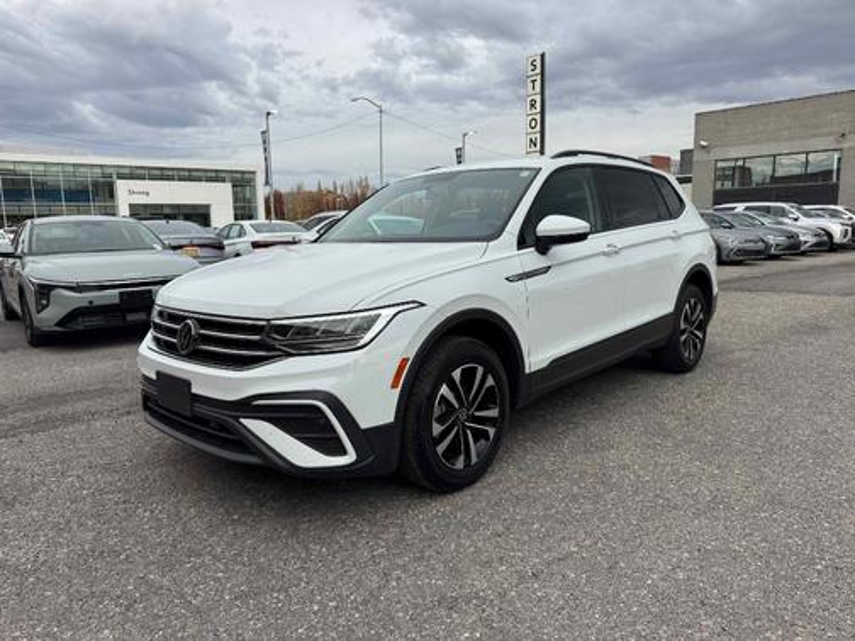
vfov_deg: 56.8
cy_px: 320
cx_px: 428
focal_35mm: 24
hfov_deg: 71.6
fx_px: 593
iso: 80
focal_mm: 6.76
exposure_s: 1/1637
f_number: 1.78
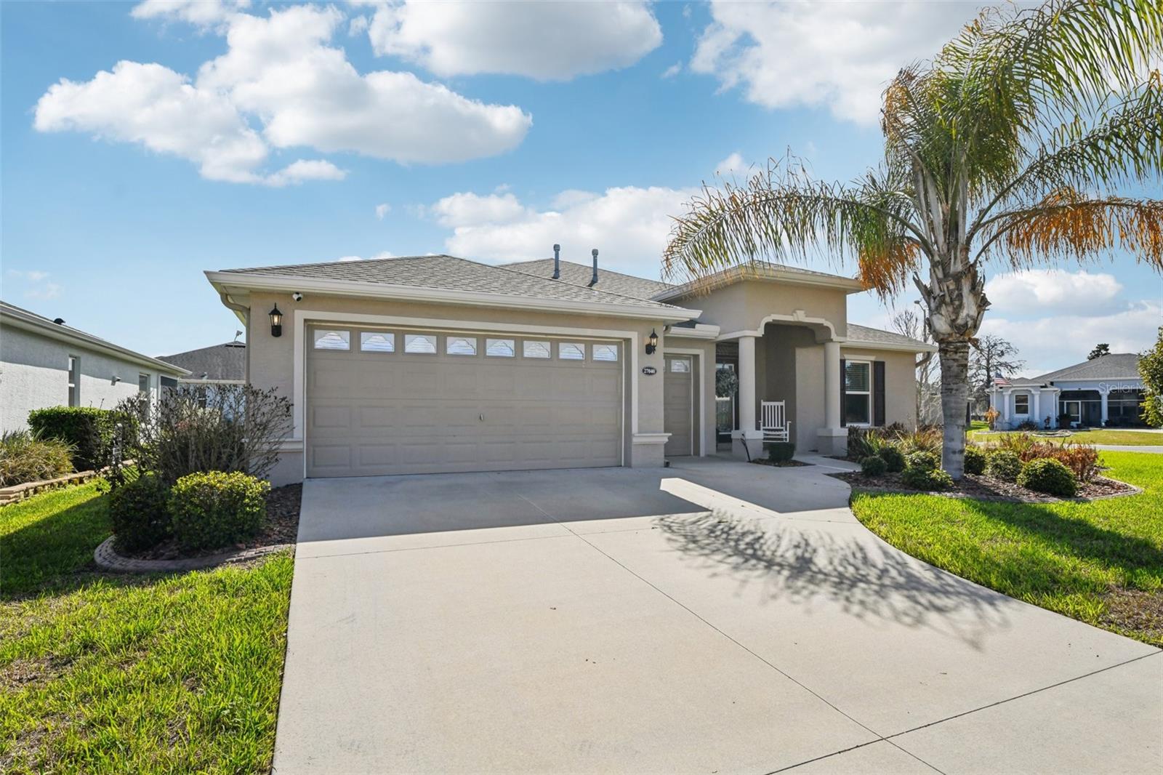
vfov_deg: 64.5
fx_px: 614
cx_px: 582
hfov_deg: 86.9
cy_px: 388
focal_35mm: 19
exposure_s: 1/1600
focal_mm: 19
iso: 400
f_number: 8
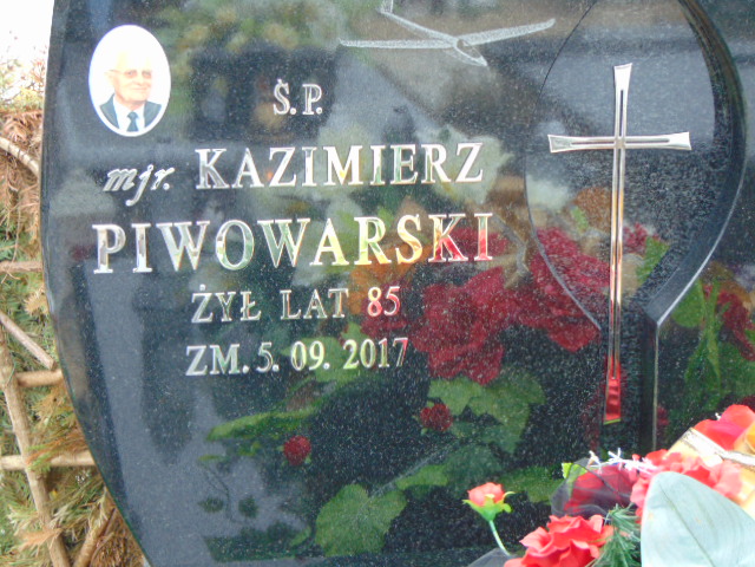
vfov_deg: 13.7
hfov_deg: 18.2
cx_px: 378
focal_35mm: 108
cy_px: 284
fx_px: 2356
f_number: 3.9
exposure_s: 1/30
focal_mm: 19.4
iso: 200
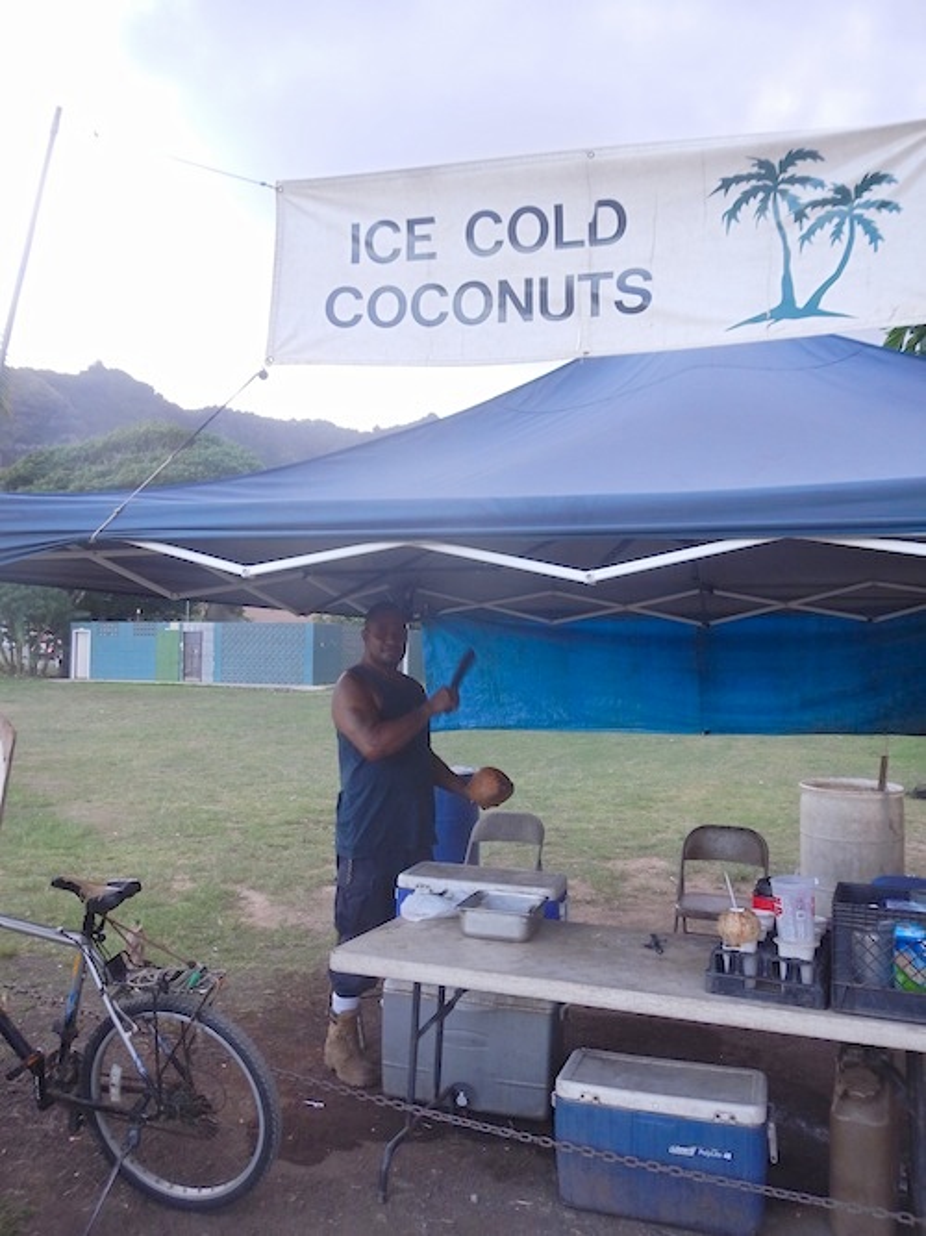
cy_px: 618
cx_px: 463
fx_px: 999
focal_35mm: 28
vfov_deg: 63.5
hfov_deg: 49.7
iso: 125
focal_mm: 5
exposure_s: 1/30
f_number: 3.9
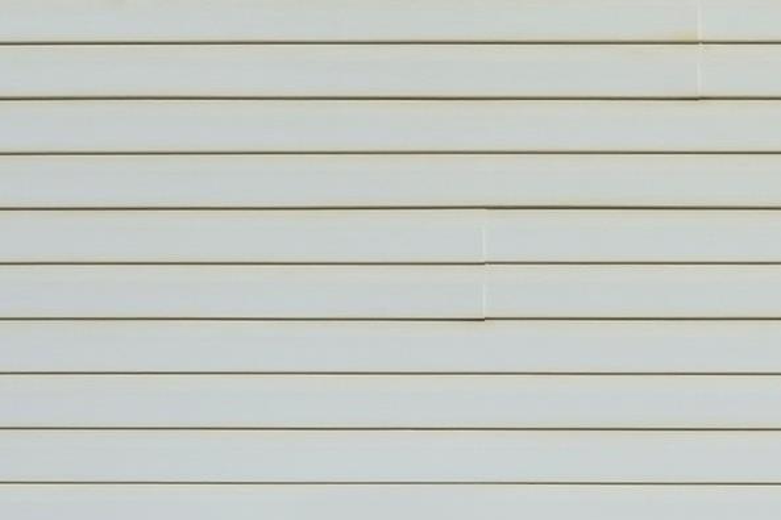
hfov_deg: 21.7
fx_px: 1280
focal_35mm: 59
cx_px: 1404
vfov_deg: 21.5
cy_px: 610
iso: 100
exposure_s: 1/2500
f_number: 8
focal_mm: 14
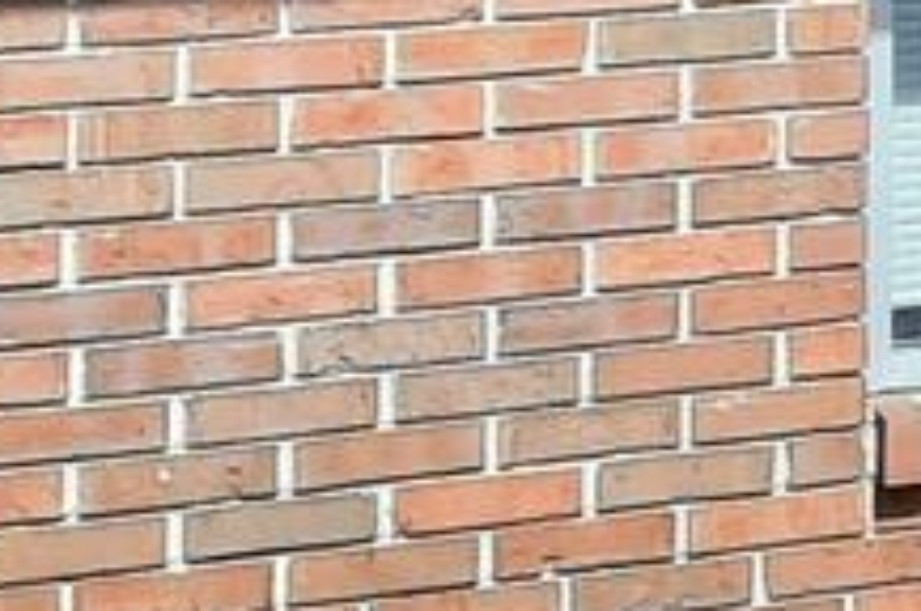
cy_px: -556
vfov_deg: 6.9
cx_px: 2924
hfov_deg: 8.6
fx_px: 4905
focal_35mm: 192
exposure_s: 1/735
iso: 32
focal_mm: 4.6
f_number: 2
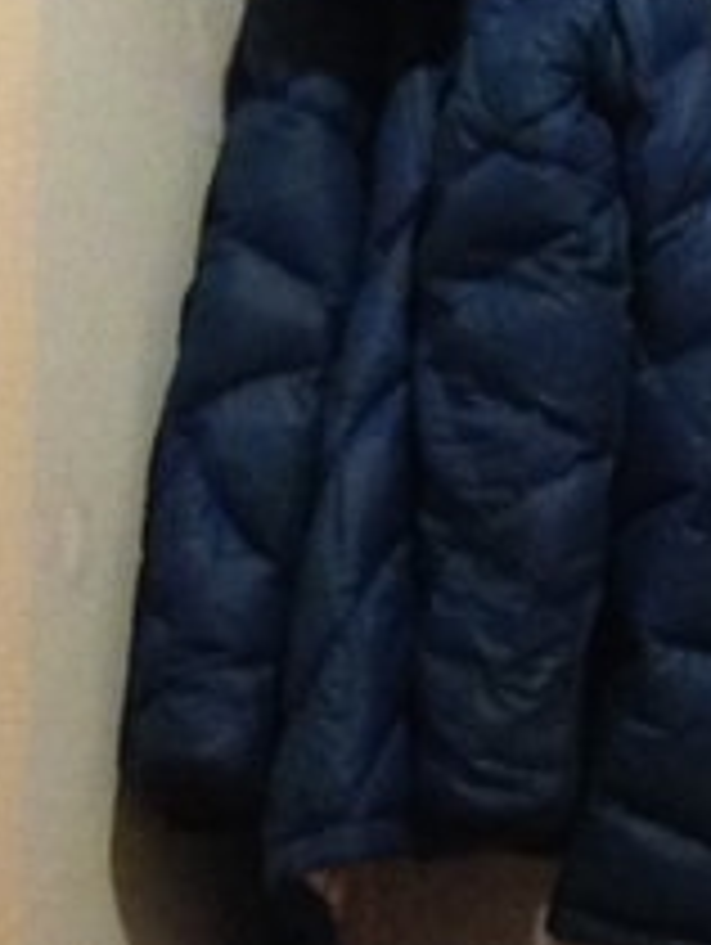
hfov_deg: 6.8
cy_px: 94
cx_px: 1667
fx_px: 5712
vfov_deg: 9.4
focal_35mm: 209
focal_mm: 4.12
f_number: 2.4
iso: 320
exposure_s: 1/20
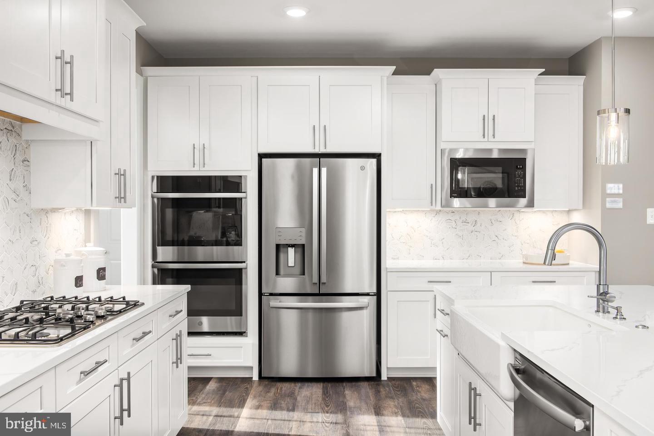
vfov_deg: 41.1
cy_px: 218
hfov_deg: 58.7
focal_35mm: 32
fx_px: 581
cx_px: 327
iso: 200
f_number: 8
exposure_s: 1/250
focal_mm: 32
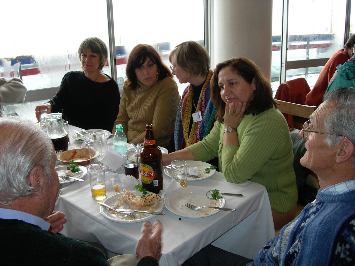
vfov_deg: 37.7
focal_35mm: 38
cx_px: 178
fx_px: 390
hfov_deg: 49.0
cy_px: 133
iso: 50
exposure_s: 1/30
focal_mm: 7.8
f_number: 2.8
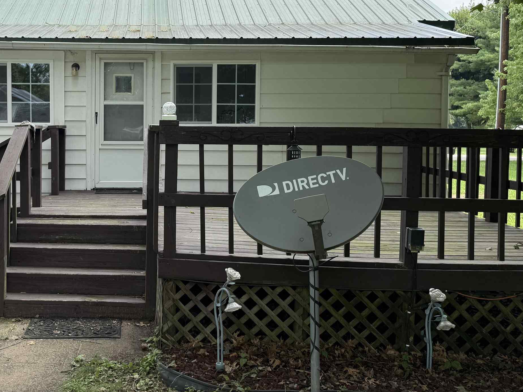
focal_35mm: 40
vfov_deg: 35.8
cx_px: 135
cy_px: 154
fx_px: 604
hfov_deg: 45.3
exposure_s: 1/1493
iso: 80
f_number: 1.78
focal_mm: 6.76
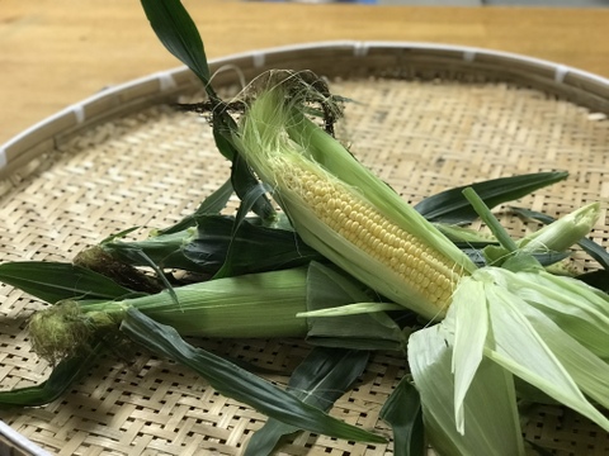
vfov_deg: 25.7
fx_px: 1003
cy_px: 228
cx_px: 304
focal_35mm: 57
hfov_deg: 33.8
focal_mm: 6.6
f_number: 2.8
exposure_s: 1/60
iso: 400
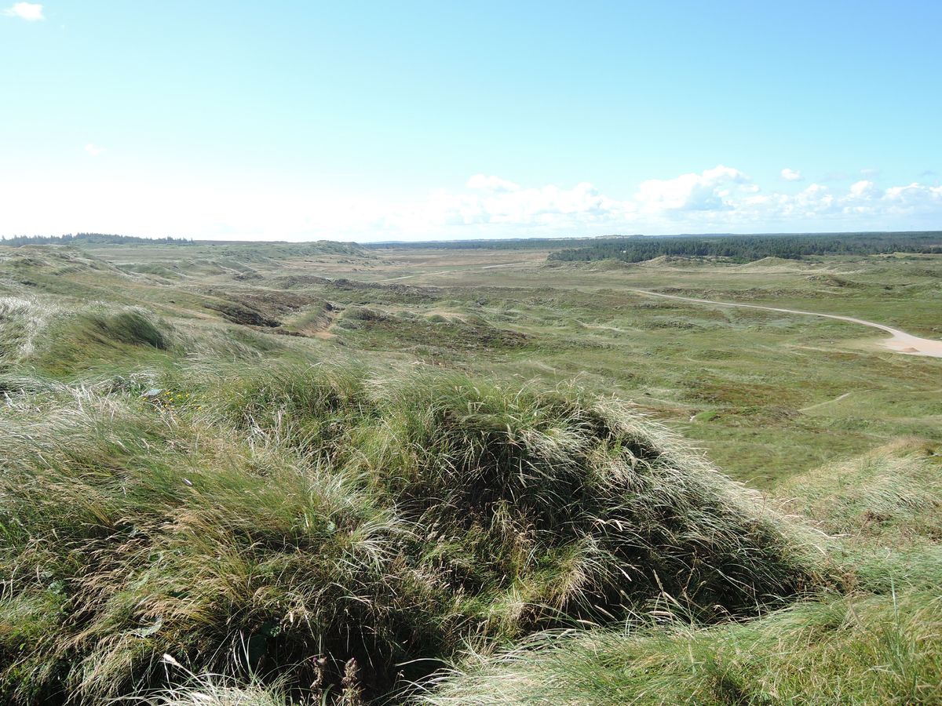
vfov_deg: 56.8
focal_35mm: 24
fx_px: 653
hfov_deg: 71.6
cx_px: 471
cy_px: 353
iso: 80
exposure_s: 1/100
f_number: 2.8
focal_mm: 5.1
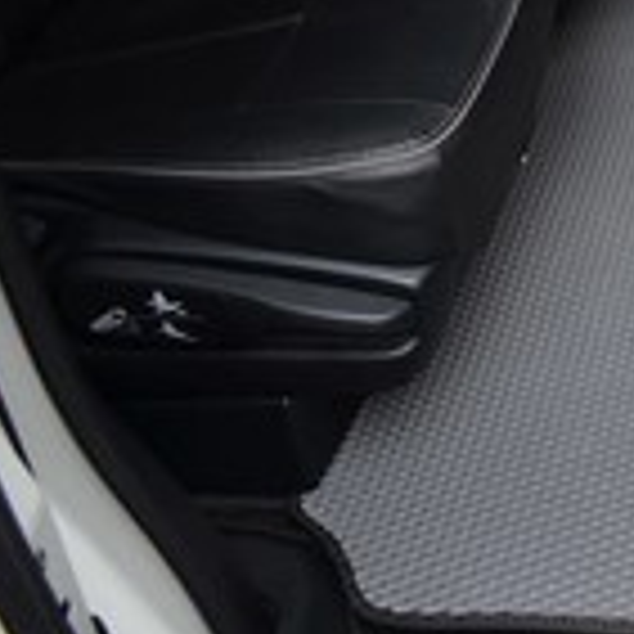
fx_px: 1409
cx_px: 917
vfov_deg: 25.0
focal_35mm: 68
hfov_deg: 21.7
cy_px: 153
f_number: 5.6
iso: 110
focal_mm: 18
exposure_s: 1/60
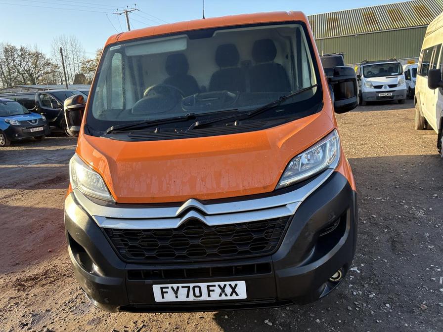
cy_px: 166
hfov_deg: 67.3
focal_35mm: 26
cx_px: 222
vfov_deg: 53.1
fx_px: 333
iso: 50
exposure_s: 1/377
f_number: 1.6
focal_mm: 5.96
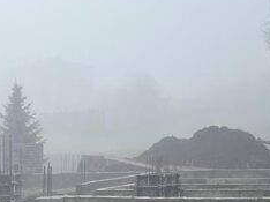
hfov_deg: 16.2
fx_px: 888
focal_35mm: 114
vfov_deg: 11.9
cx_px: -104
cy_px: 373
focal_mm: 5.1
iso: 80
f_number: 1.6
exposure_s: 1/122
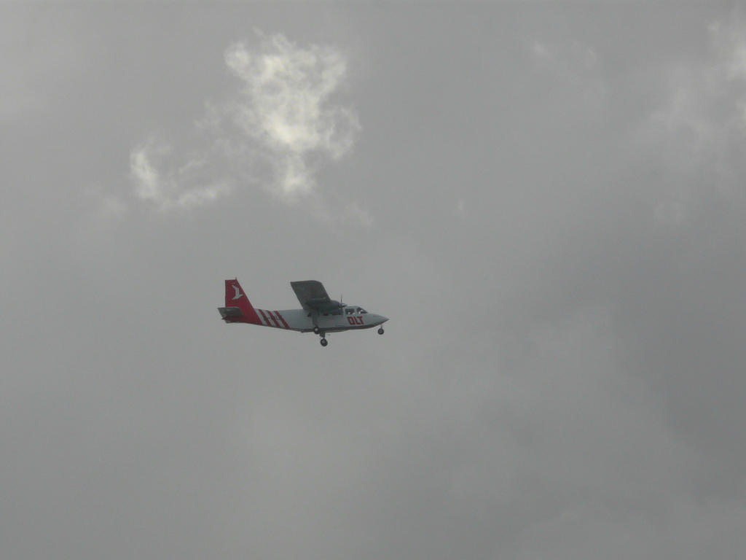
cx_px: 373
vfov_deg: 3.0
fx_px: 10862
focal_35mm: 504
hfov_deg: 3.9
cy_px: 280
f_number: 7.1
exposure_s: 1/500
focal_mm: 82.8
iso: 100
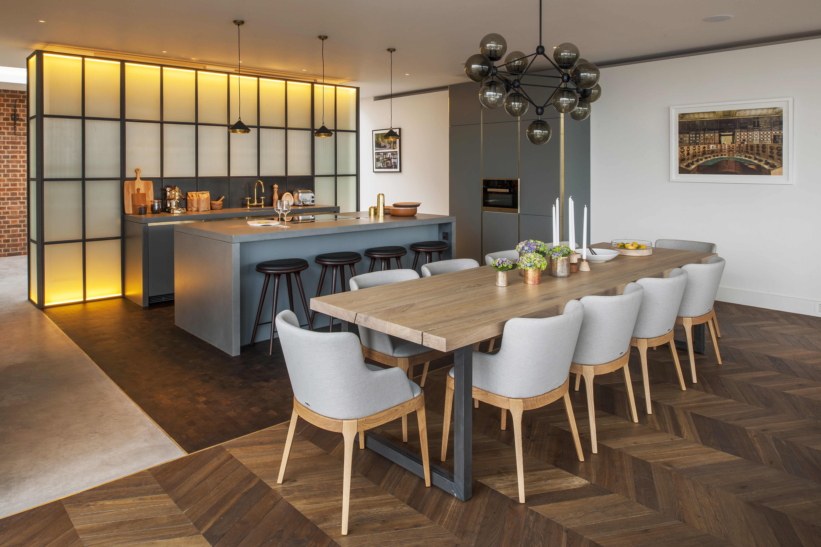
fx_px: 547
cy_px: 274
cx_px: 410
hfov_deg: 73.7
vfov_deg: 53.1
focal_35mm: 24
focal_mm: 24
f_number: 13
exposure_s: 1/1.25
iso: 100
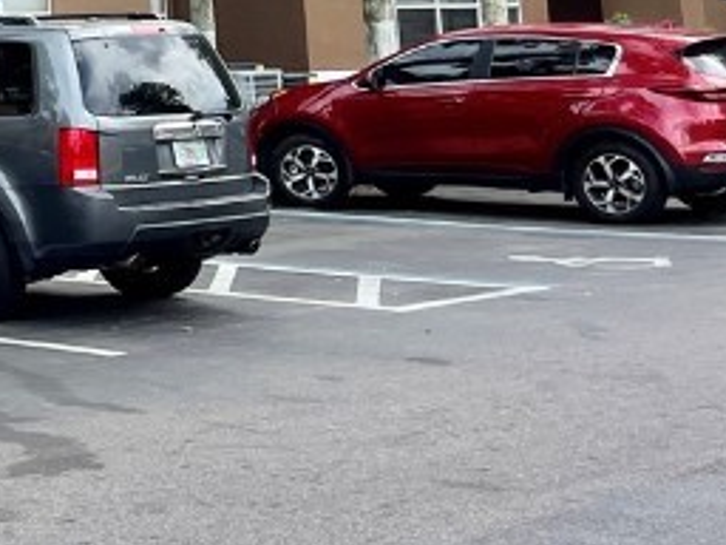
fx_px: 2181
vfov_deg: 13.7
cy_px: -170
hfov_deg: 15.7
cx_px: -644
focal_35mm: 104
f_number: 1.6
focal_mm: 5.1
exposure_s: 1/1403
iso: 32
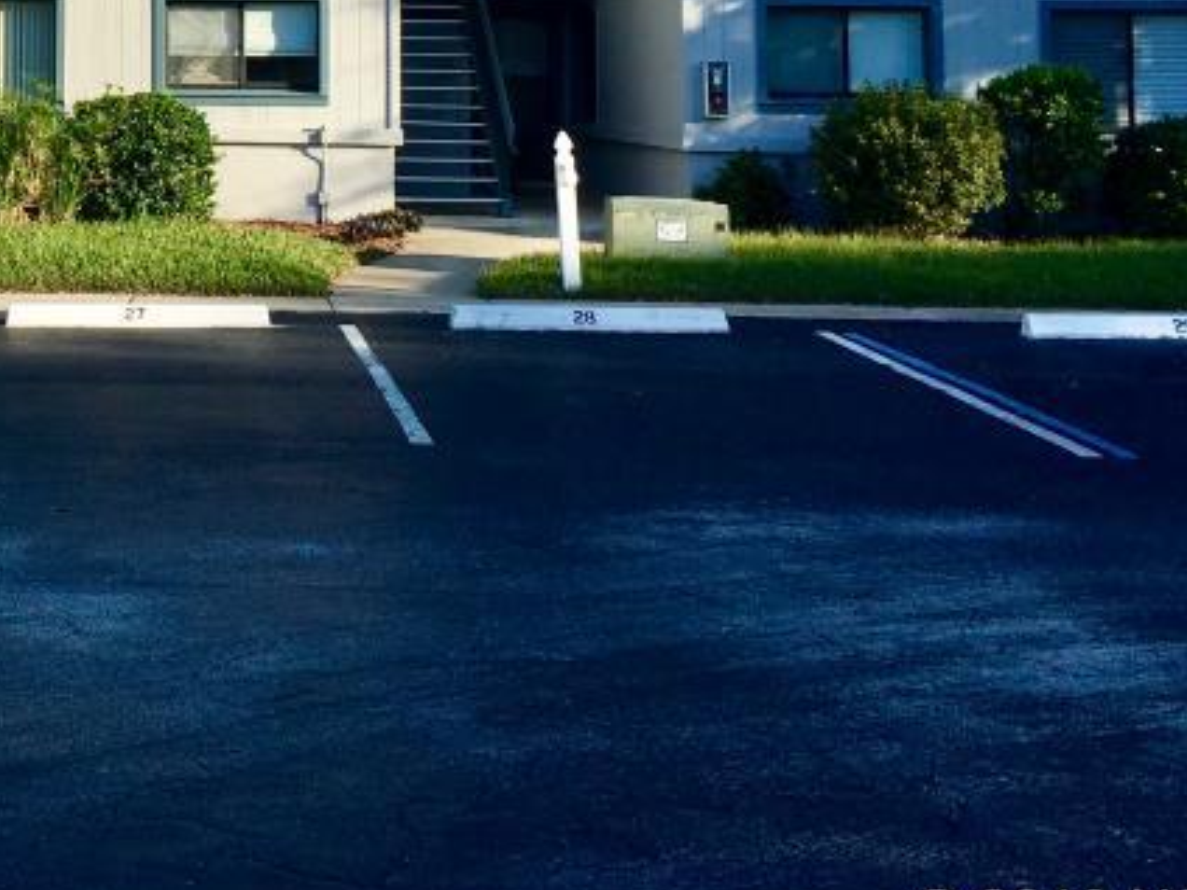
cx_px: -62
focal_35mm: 70
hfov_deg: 26.0
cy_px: -146
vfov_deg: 19.9
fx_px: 2400
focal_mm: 4.15
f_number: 2.2
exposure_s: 1/810
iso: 25
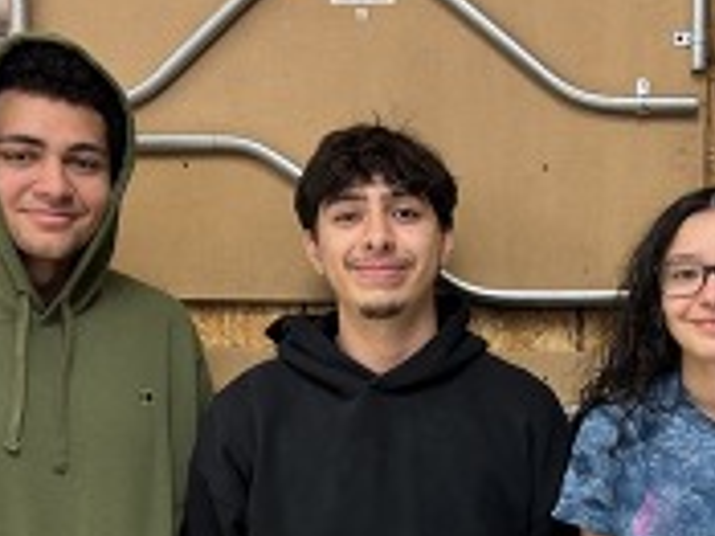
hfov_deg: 38.5
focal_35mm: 47
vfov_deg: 30.8
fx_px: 970
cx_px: 597
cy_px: 276
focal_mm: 6.76
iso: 160
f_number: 1.78
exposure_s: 1/60
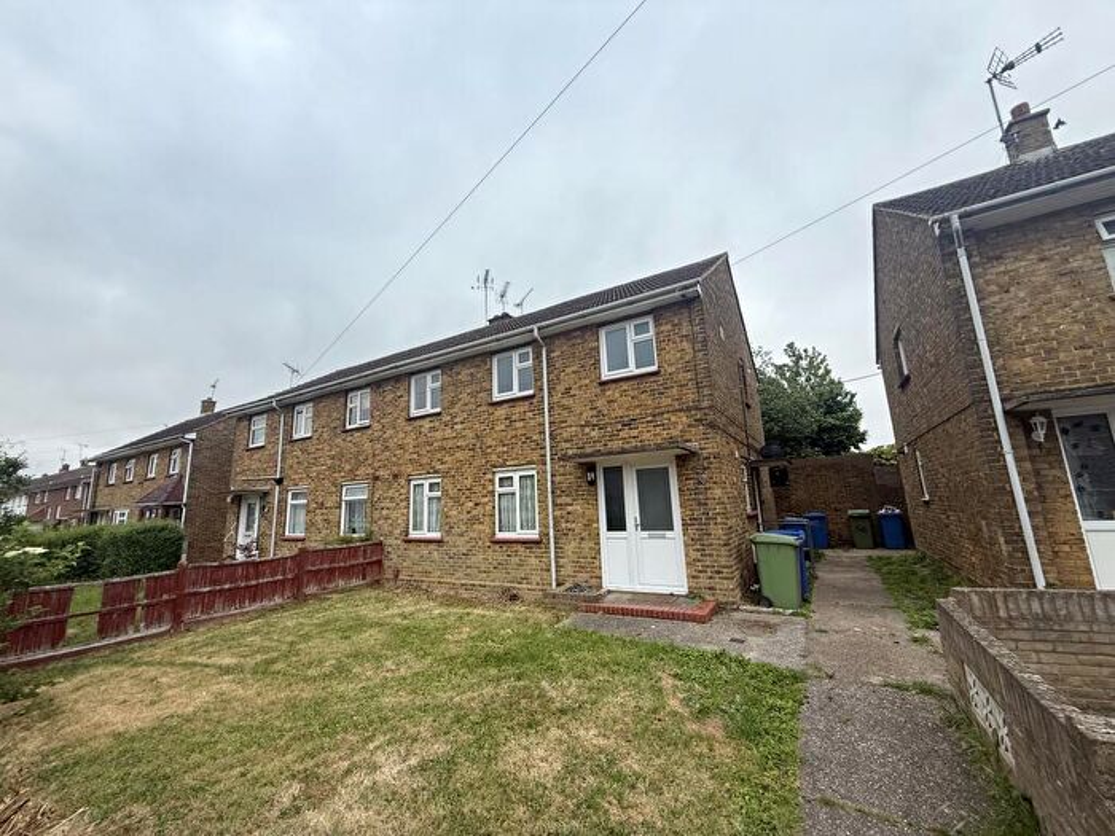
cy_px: 418
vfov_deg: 85.7
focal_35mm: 14
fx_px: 451
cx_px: 558
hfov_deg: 102.1
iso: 50
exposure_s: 1/494
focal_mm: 2.22
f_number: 2.2
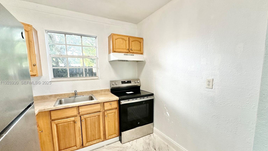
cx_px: 137
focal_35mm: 16
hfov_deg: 99.4
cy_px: 83
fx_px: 114
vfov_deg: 66.9
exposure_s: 1/120
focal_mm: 2.22
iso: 250
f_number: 2.2
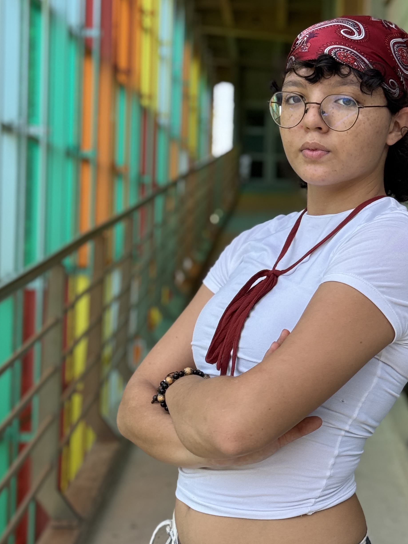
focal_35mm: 79
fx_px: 1242
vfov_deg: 24.7
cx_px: 314
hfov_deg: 18.5
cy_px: 270
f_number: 1.78
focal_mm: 6.76
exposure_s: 1/693
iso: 64
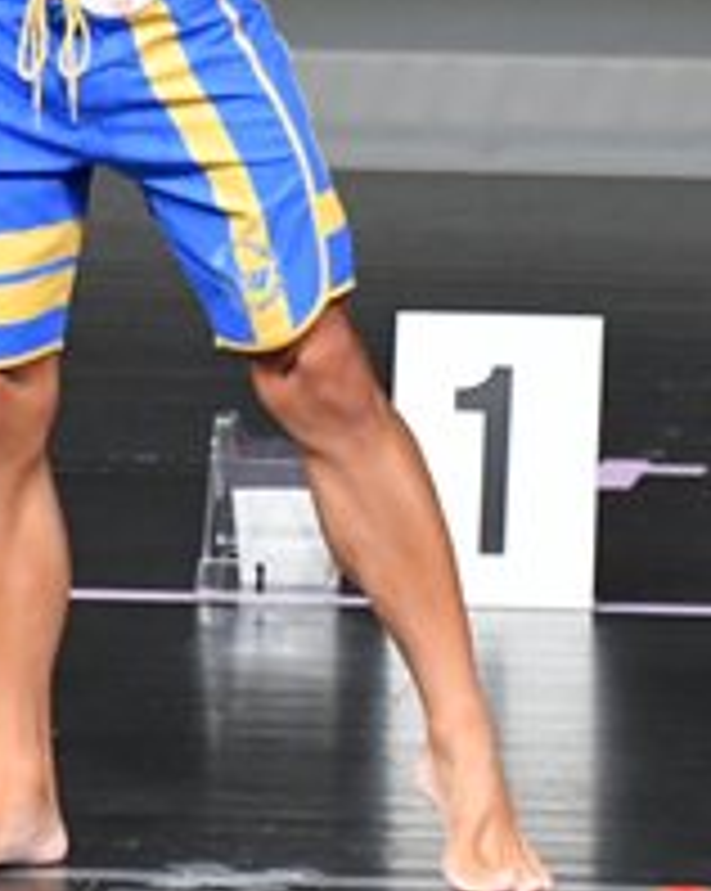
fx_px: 30507
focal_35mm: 1158
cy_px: 122
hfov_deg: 1.3
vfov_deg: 1.7
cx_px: 304
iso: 5000
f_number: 5.6
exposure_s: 1/400
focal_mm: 210
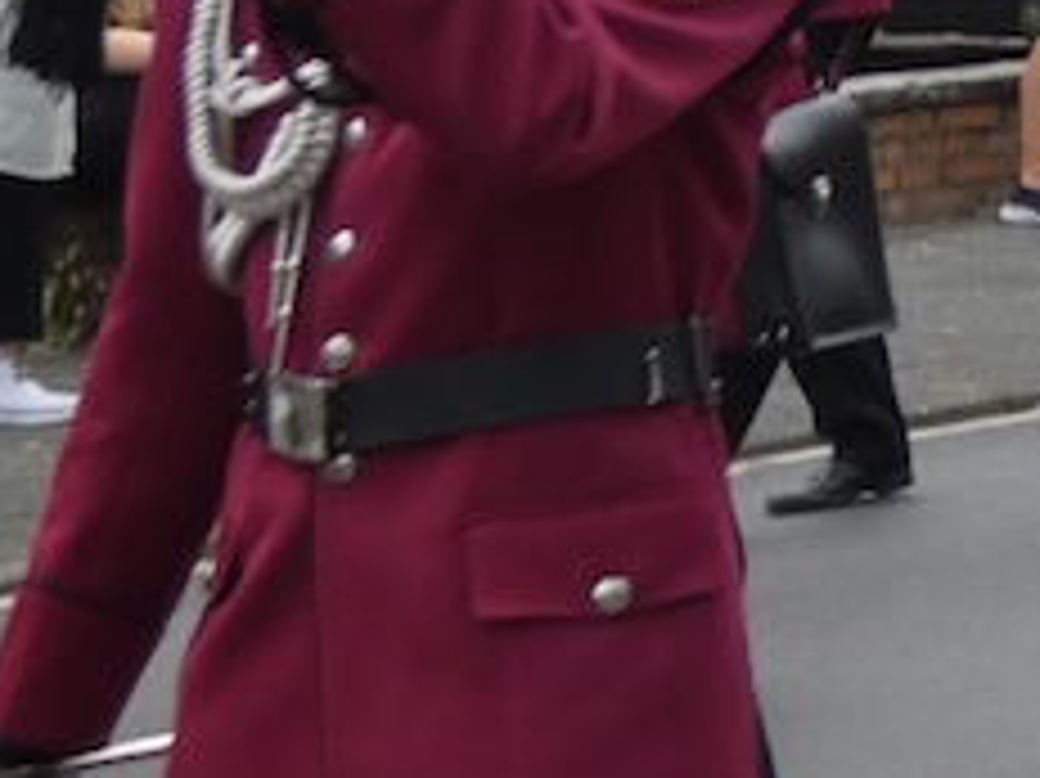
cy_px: -99
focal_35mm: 222
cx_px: 2044
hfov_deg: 8.5
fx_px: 6666
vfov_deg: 6.7
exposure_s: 1/125
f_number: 3.9
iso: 250
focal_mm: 9
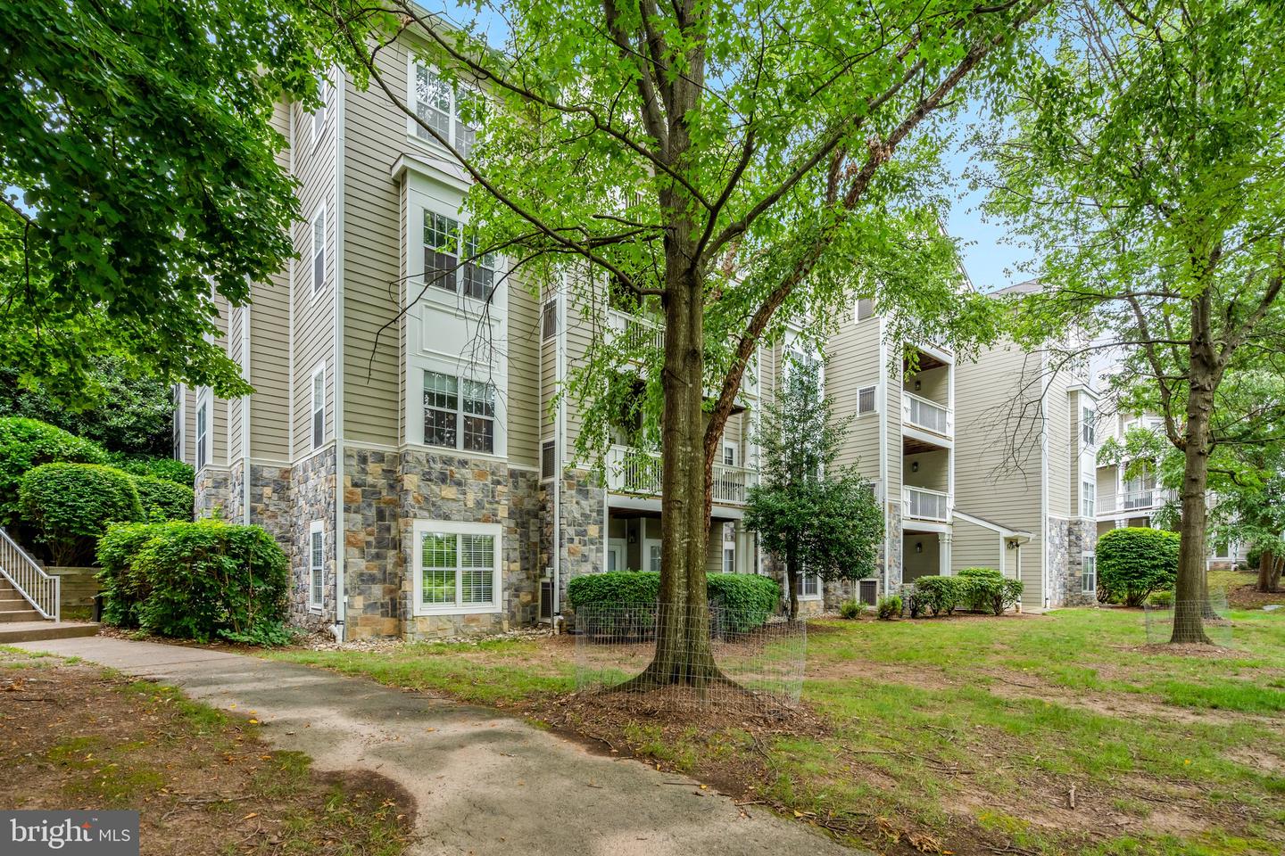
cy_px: 428
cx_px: 642
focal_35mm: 16
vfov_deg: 73.7
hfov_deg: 96.7
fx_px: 571
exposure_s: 1/200
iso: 1250
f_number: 8
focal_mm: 16
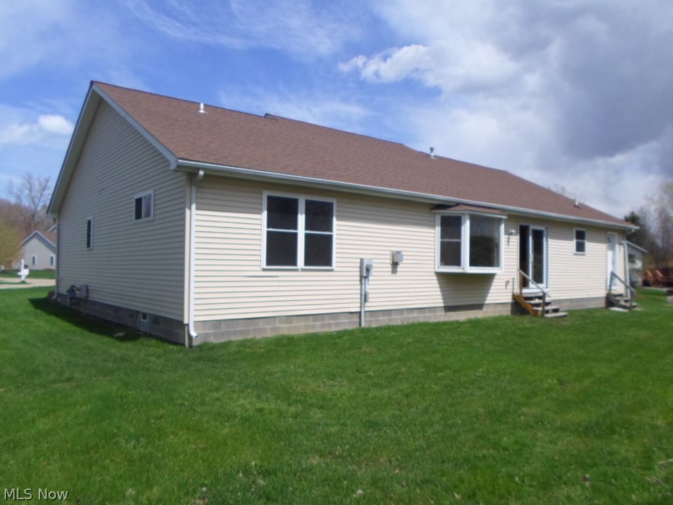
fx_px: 486
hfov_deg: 69.4
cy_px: 252
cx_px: 336
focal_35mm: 25
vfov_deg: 54.9
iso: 80
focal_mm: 4.5
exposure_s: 1/180
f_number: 9.2
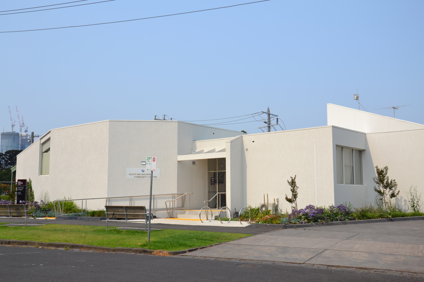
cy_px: 141
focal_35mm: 39
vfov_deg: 34.2
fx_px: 459
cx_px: 212
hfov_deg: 49.6
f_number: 9
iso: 100
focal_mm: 26
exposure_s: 1/320
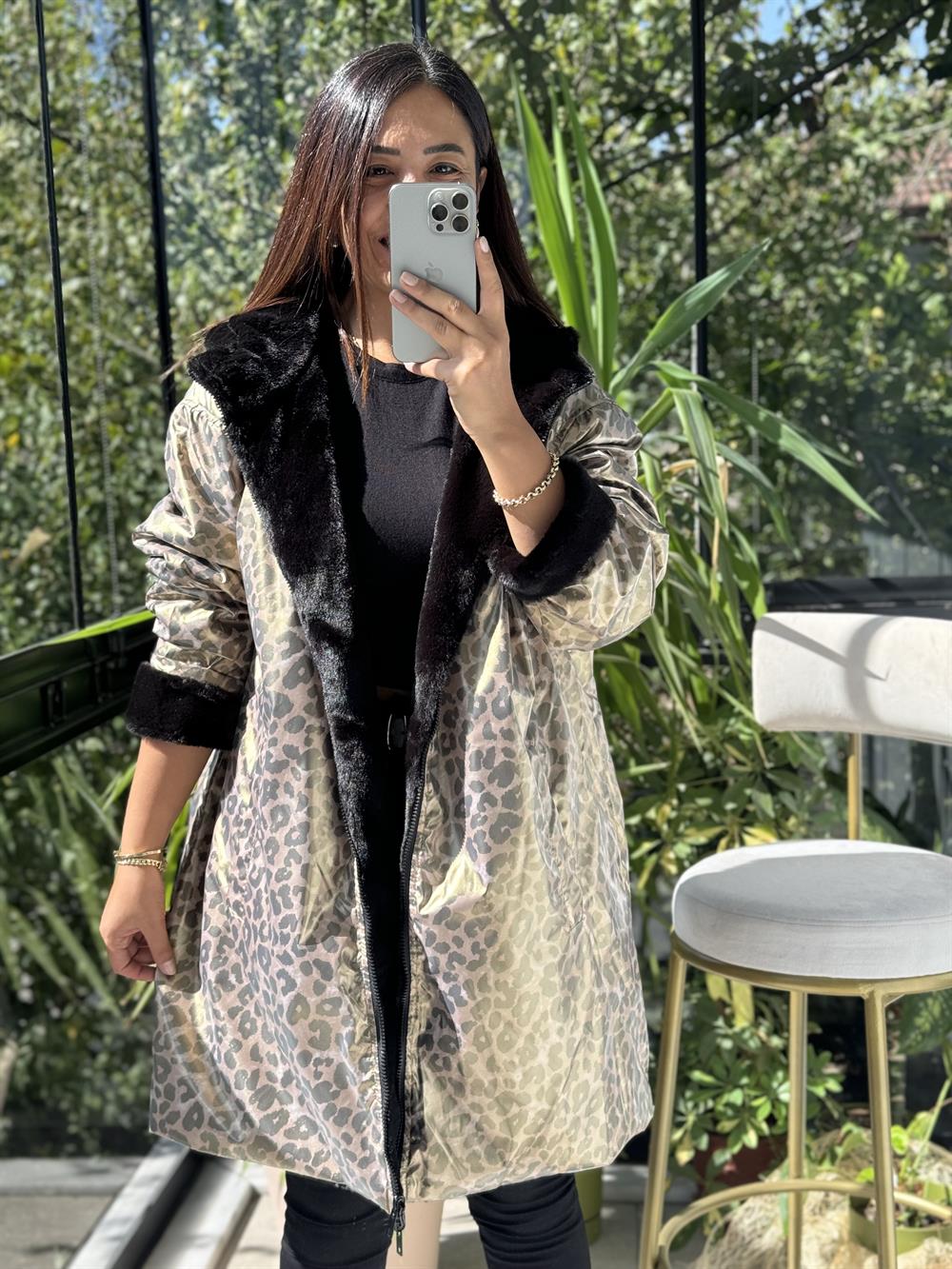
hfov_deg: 30.3
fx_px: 1760
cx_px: 476
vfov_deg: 39.7
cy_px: 634
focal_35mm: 48
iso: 64
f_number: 1.78
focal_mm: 6.76
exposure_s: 1/372
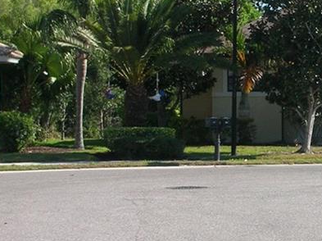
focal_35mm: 172
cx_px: 374
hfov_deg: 11.3
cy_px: 98
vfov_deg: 8.6
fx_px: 1598
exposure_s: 1/157
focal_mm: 11
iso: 50
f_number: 6.4
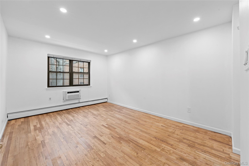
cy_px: 83
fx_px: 97
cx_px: 124
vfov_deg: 81.2
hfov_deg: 104.3
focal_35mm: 14
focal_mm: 14
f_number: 10
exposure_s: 1/4
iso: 250
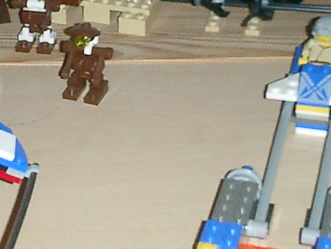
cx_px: 51
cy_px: 32
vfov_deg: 11.5
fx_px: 1225
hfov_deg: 15.3
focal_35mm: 128
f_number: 3.2
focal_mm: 7.5
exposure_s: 1/30
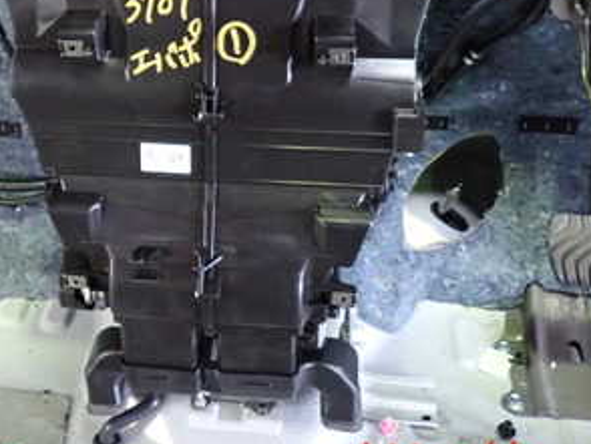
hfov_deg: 37.2
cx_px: 213
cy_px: 36
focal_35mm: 51
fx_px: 871
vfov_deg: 27.5
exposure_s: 1/30
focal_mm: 4.5
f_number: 2
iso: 800
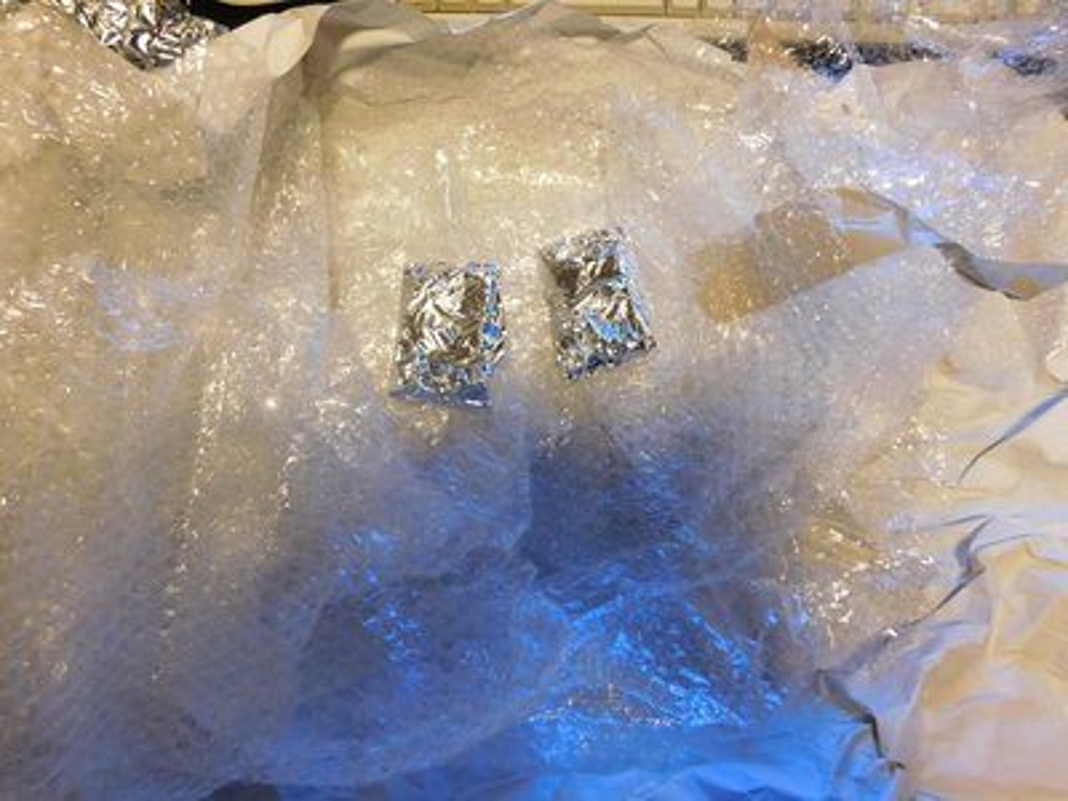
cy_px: 400
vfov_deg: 58.9
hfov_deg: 73.9
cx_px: 534
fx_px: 710
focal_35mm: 23
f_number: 3
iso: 400
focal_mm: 4
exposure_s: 1/10
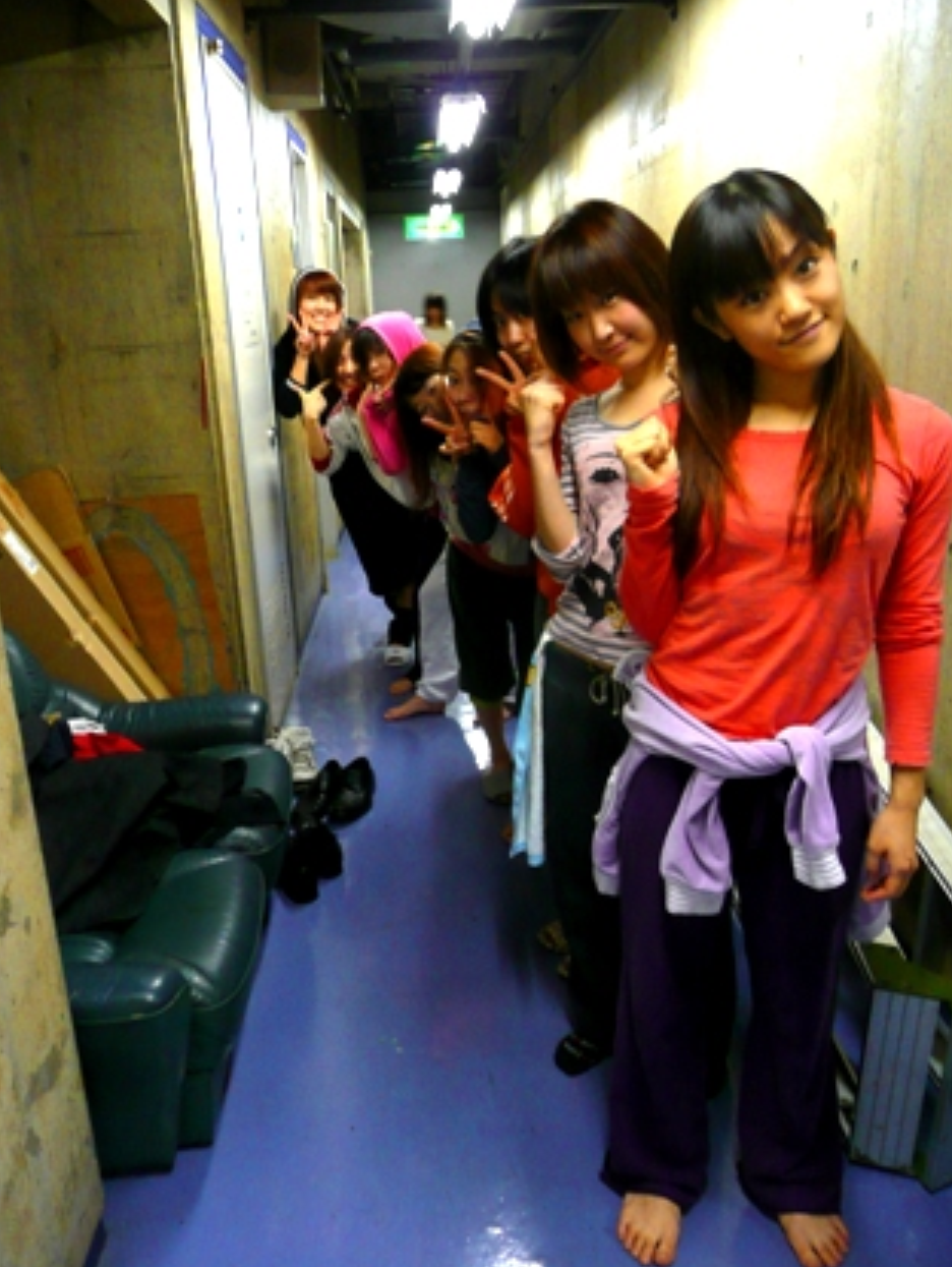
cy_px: 638
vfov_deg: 61.6
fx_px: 1062
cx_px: 474
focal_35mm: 29
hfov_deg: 48.3
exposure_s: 1/8
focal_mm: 4.6
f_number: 3.3
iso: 200
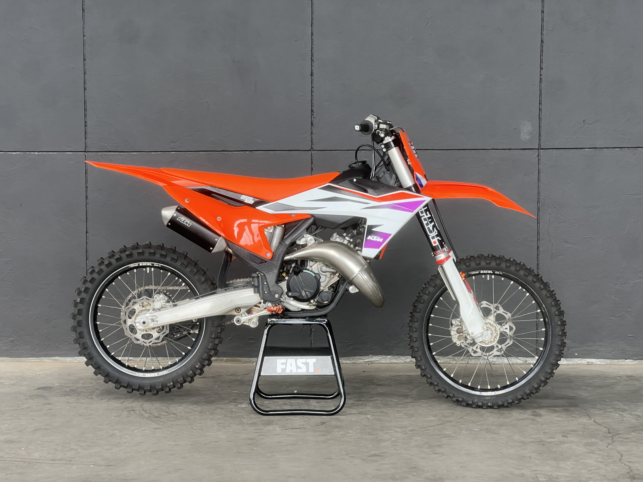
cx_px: 322
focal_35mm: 77
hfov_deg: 25.3
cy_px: 241
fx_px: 1430
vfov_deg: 19.1
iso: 100
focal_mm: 9
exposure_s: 1/99
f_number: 2.8
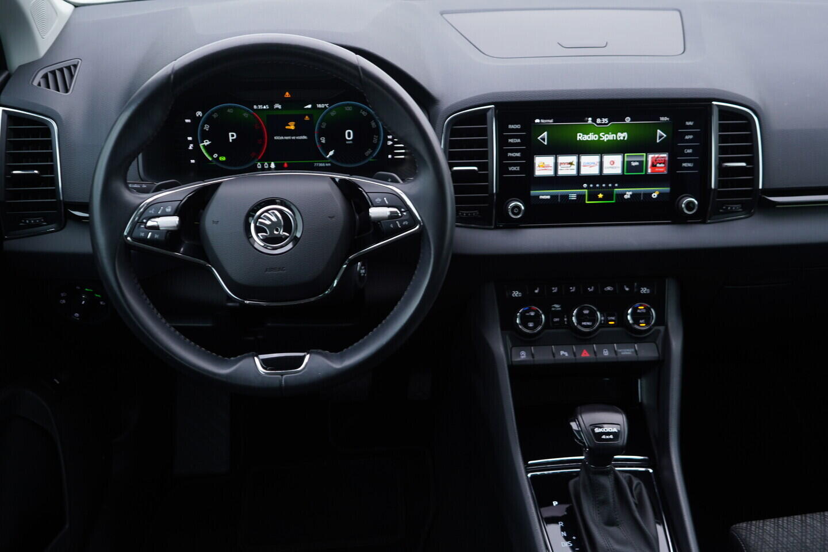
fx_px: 828
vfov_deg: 36.9
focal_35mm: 36
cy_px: 276
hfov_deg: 53.1
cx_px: 414
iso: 160
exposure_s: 1/40
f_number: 2.8
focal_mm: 24
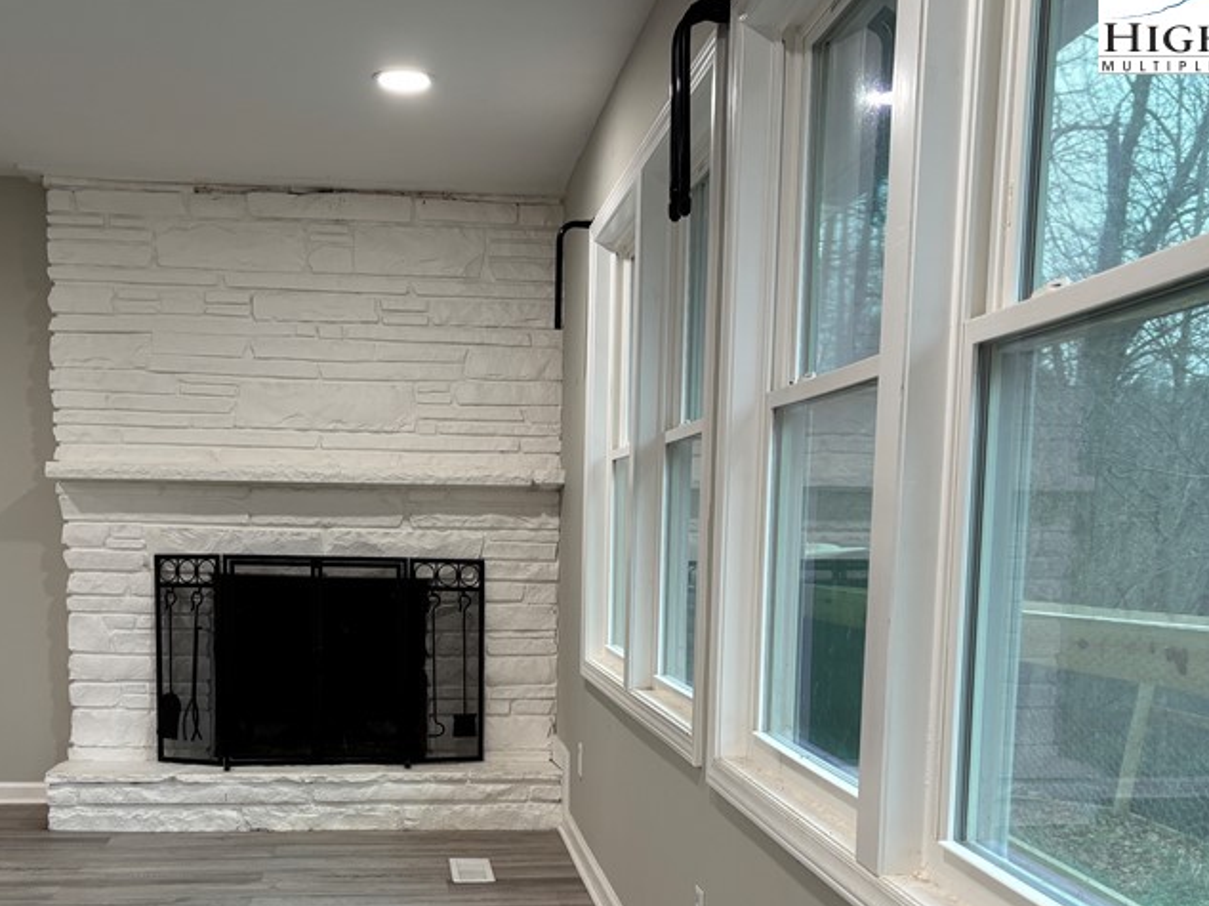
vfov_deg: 33.4
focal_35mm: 42
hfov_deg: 44.7
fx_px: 1466
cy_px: 710
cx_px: 511
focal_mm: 5.96
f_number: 1.6
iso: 64
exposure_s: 1/60
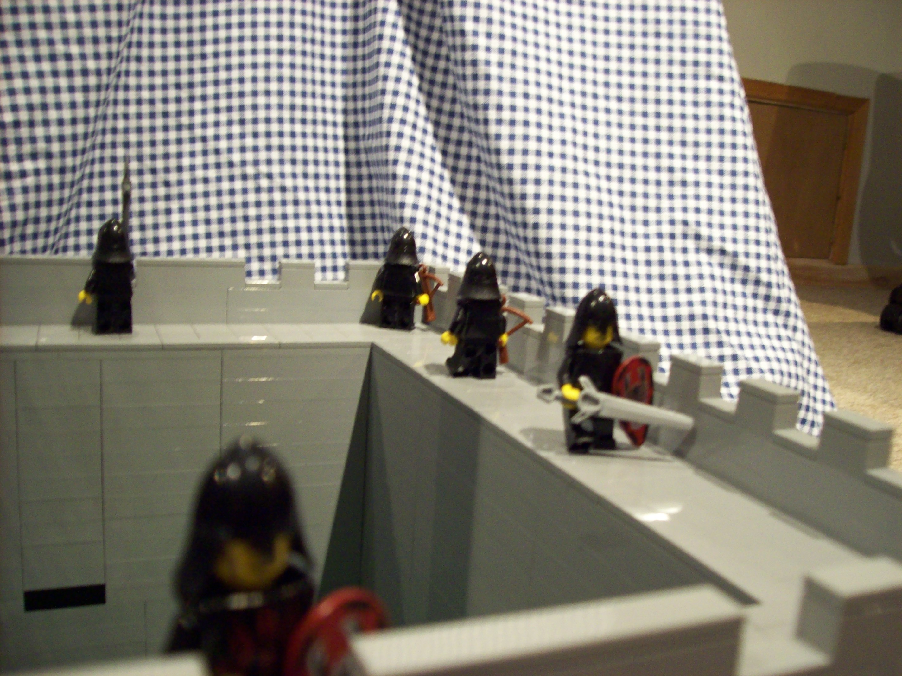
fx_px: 938
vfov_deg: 39.6
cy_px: 338
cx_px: 451
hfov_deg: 51.4
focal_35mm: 36
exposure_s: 1/8
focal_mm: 6
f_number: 2.7
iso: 200
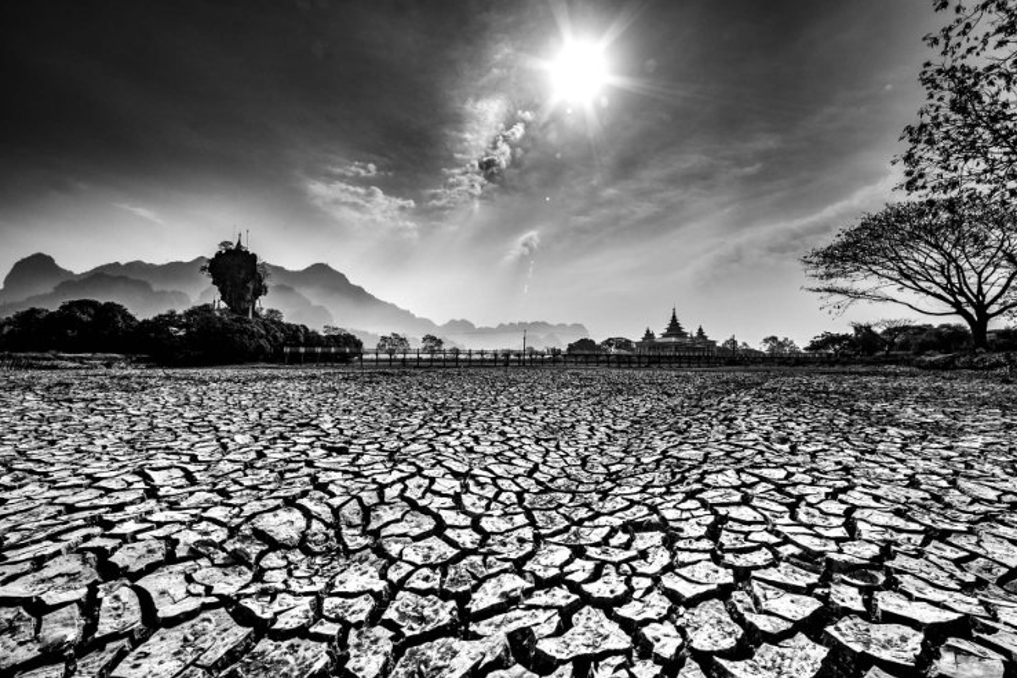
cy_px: 332
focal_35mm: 13
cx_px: 507
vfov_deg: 85.4
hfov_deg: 108.3
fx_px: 367
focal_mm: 12
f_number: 22
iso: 200
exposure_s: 1/125
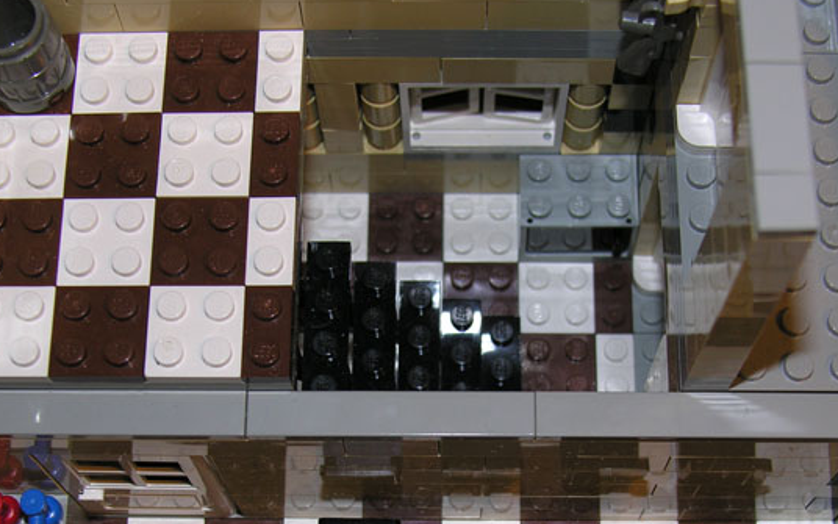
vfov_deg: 18.9
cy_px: 436
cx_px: 416
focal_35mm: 68
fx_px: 1553
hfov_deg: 30.2
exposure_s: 1/60.1
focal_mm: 11
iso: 50
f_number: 2.9
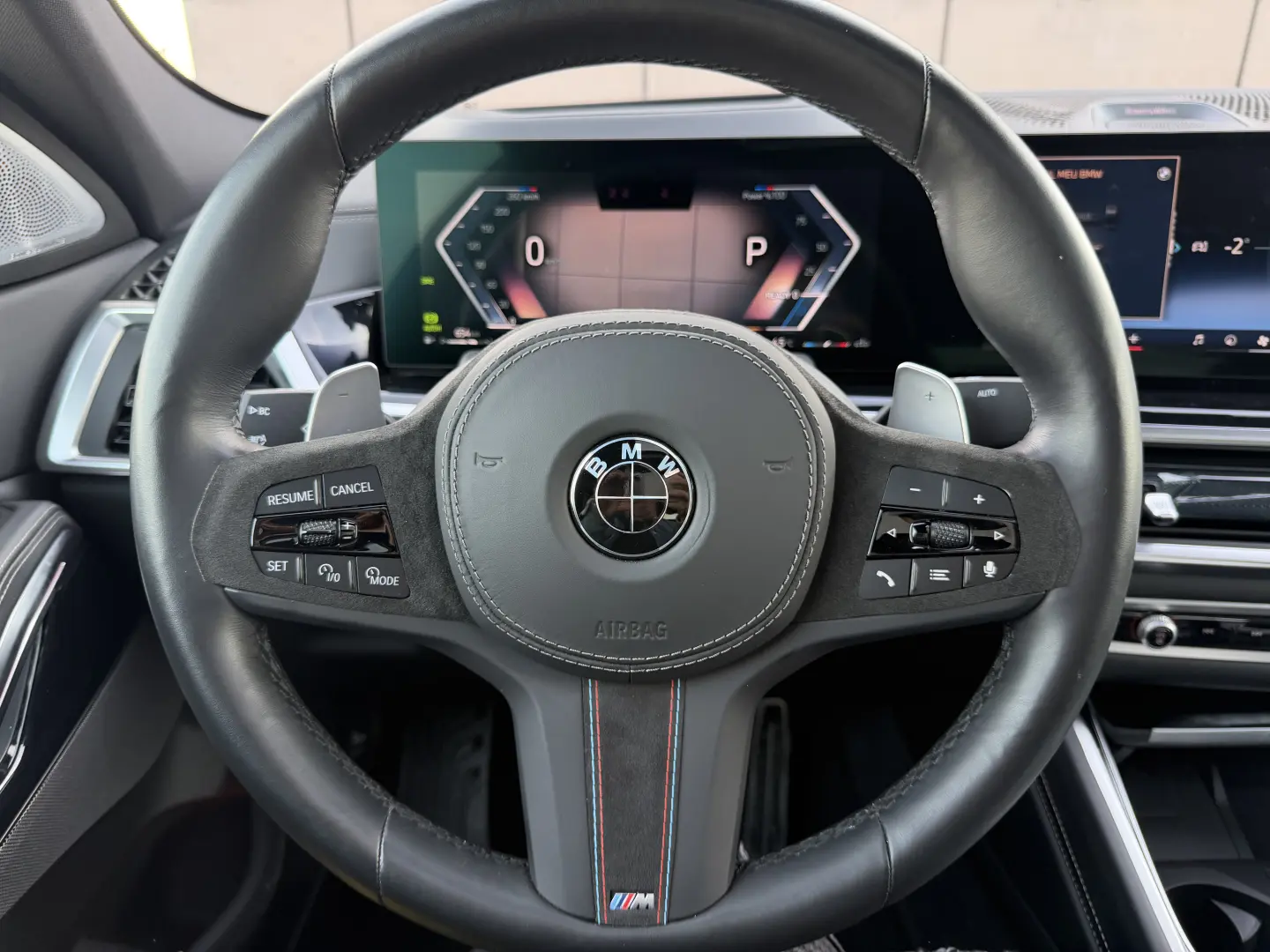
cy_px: 476
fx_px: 881
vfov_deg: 56.8
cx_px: 635
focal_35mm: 24
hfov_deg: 71.6
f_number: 1.78
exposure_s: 1/105
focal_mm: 6.76
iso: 160
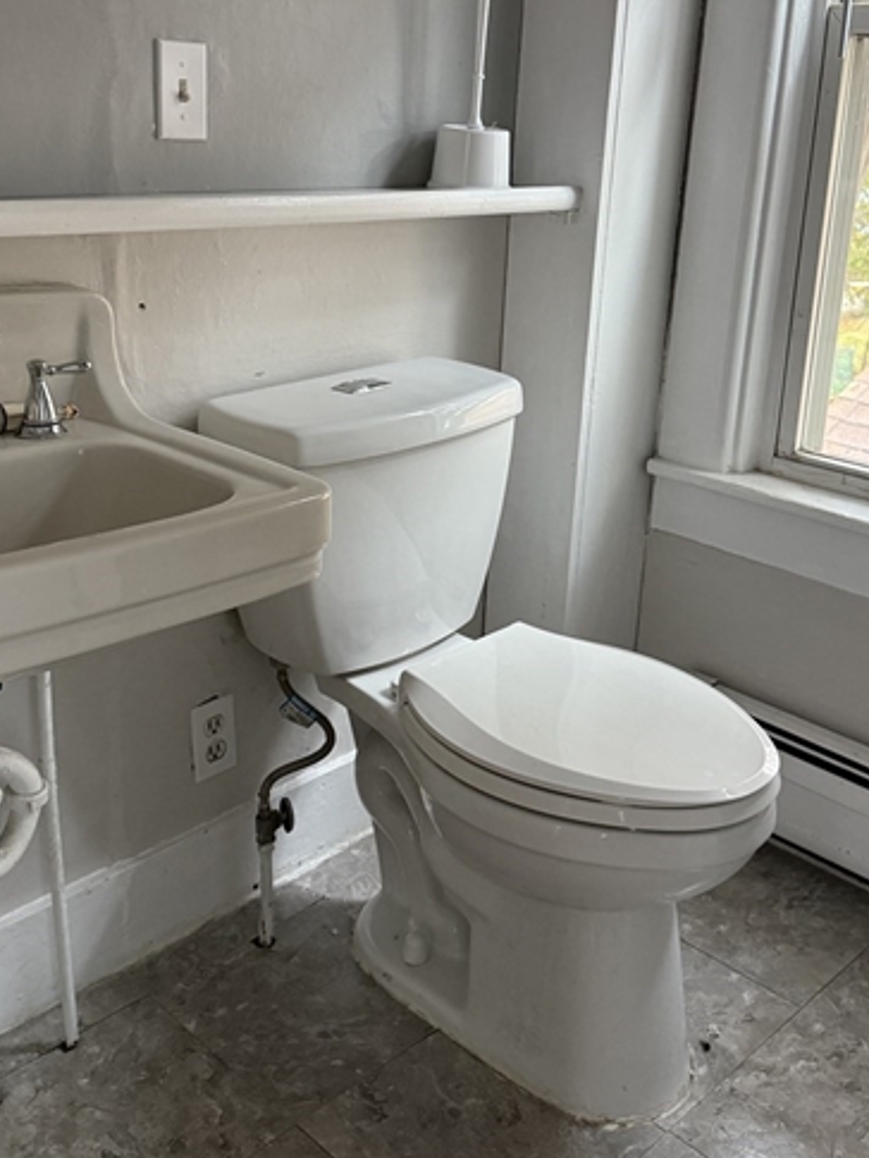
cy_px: 435
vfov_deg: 48.5
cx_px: 446
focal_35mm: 38
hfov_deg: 37.7
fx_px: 1271
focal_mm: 6.76
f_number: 1.78
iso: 400
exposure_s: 1/60
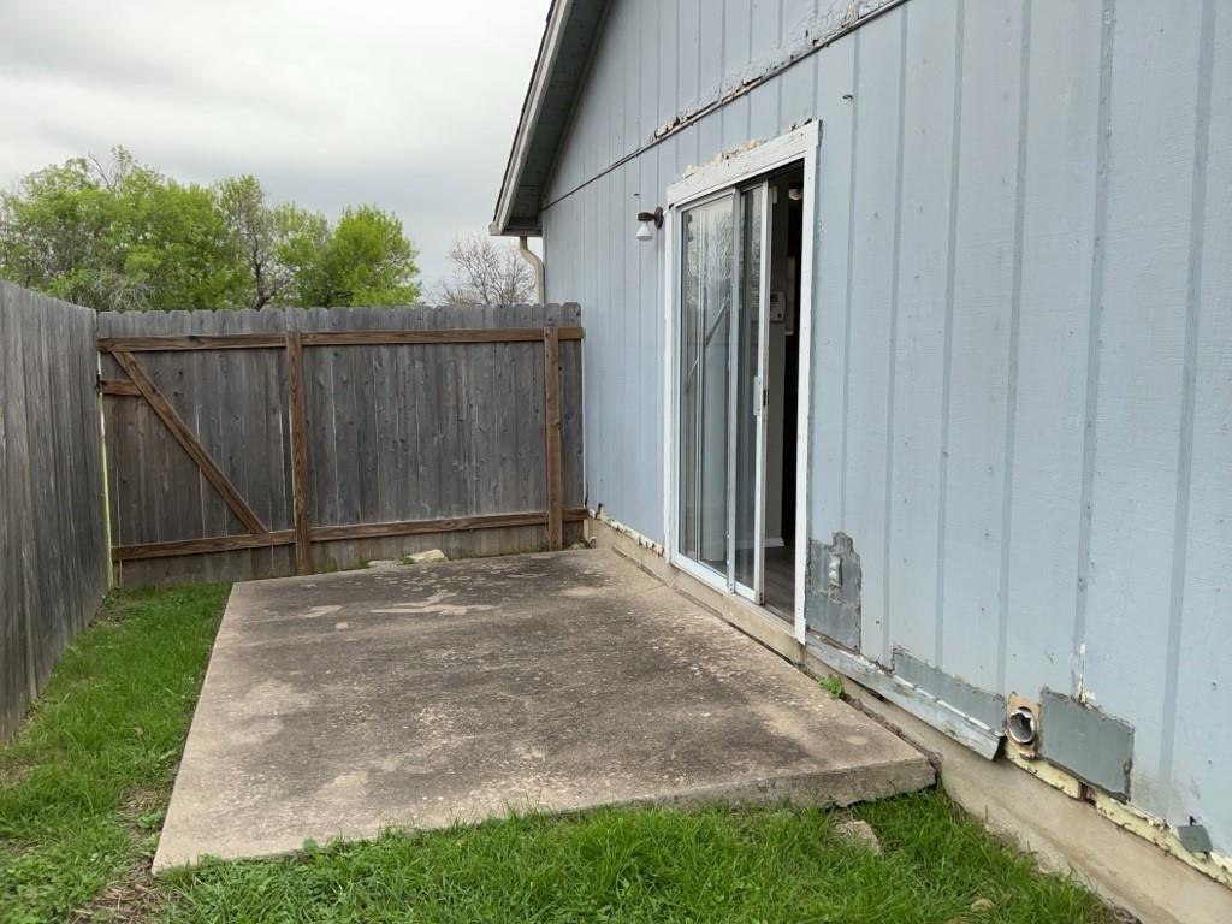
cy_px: 462
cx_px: 616
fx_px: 961
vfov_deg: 51.4
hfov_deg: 65.3
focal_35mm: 27
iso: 25
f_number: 1.8
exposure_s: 1/739
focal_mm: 3
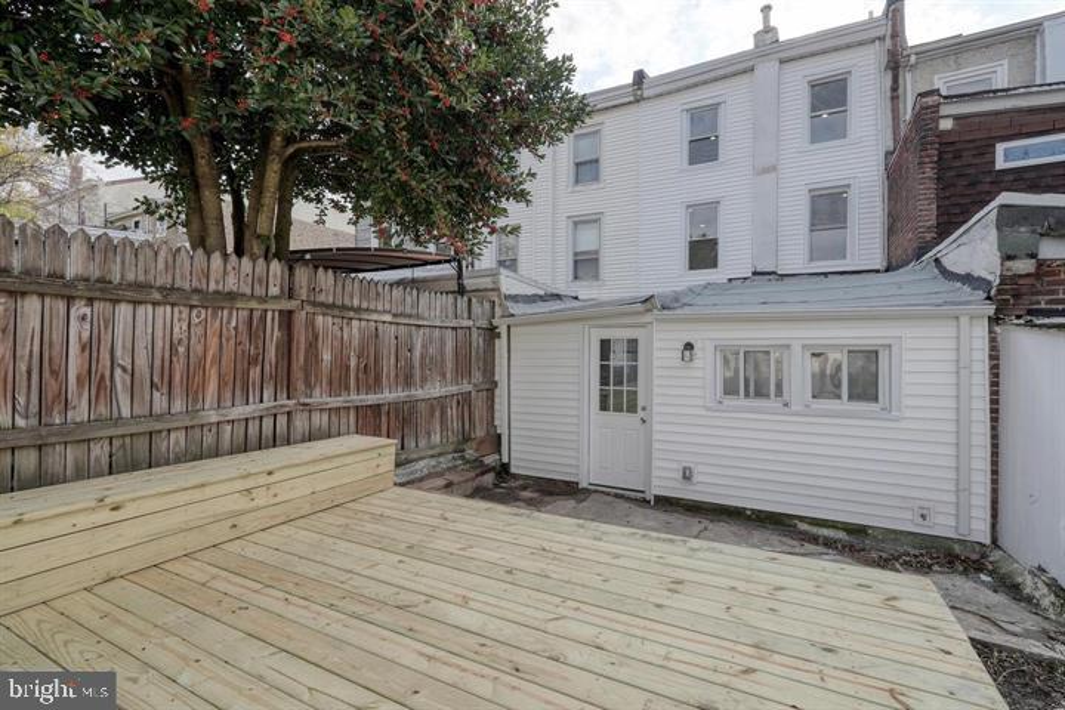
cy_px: 355
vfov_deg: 73.7
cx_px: 532
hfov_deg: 96.7
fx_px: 473
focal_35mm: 16
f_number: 9
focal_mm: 16
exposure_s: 1/400
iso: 400
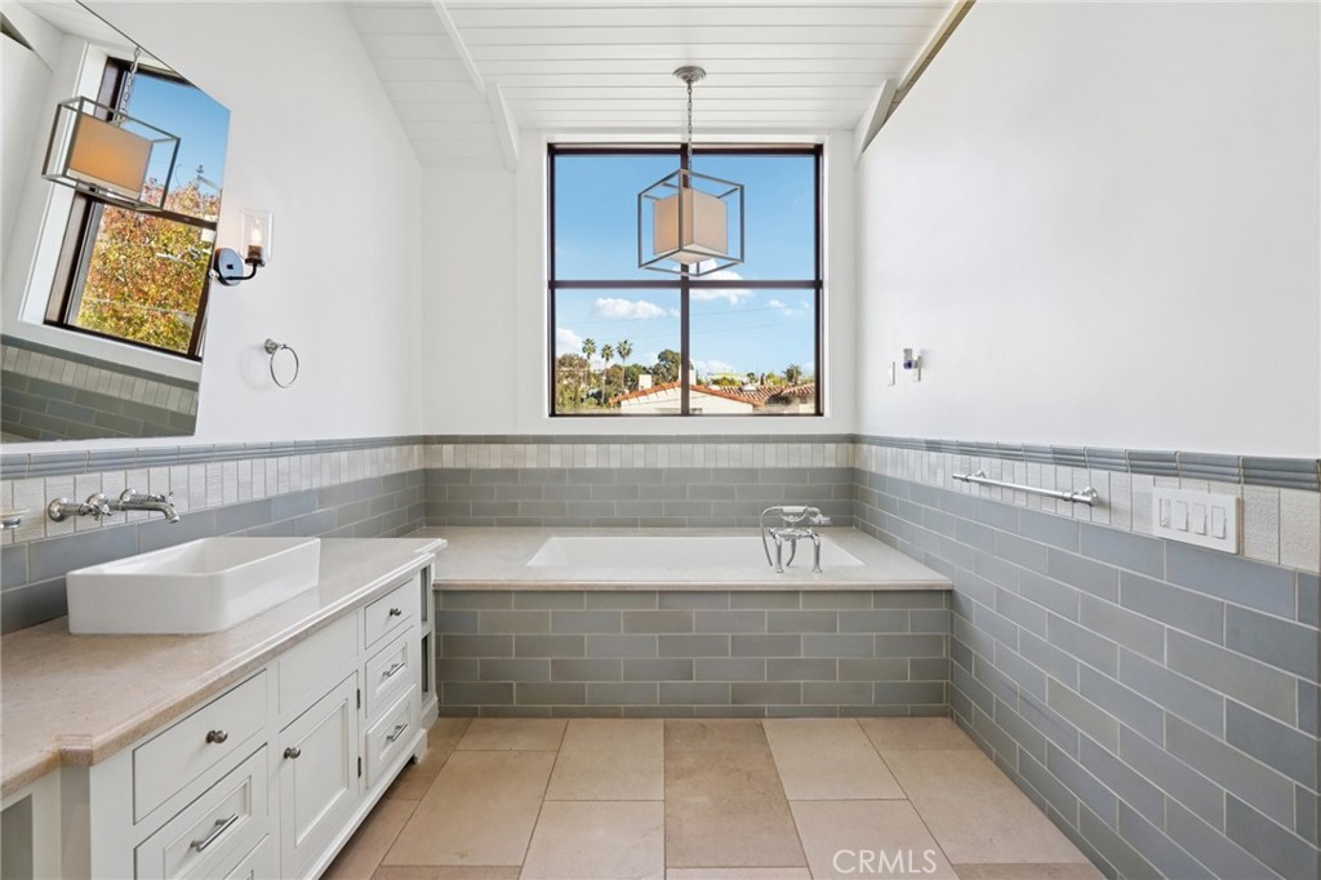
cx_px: 660
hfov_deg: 96.8
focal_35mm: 16
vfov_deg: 73.7
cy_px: 440
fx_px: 587
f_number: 8
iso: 400
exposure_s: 1/80
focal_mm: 16
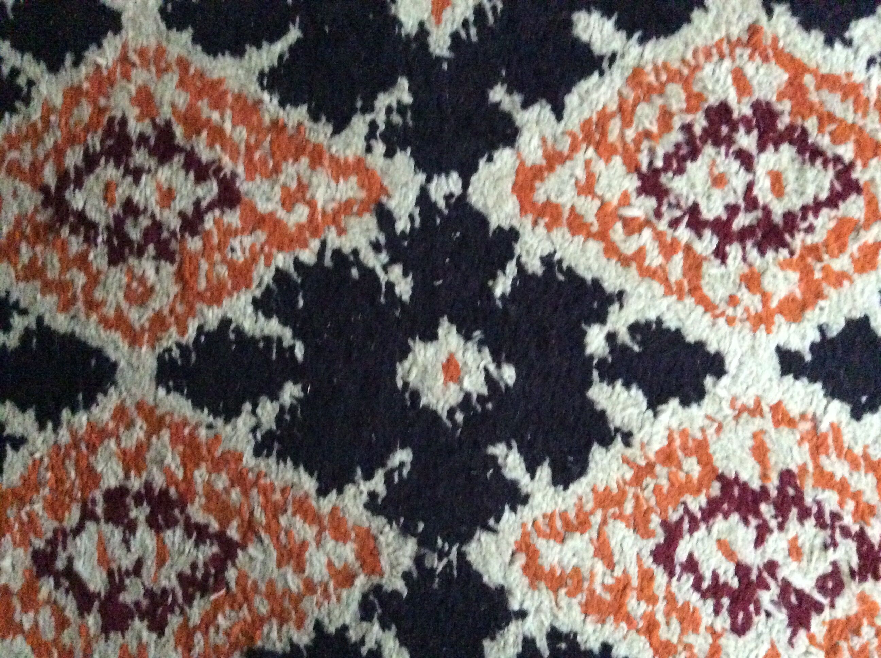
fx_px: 813
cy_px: 329
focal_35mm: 32
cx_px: 440
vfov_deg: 44.1
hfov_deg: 56.9
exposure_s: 1/15
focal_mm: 3.3
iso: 800
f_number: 2.4
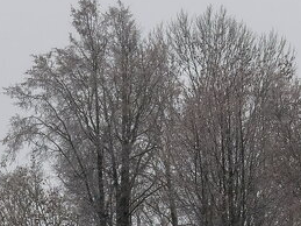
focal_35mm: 190
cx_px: 9
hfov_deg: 10.3
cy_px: 376
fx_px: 1651
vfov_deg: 7.6
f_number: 8
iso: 250
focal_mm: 23
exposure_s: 1/50
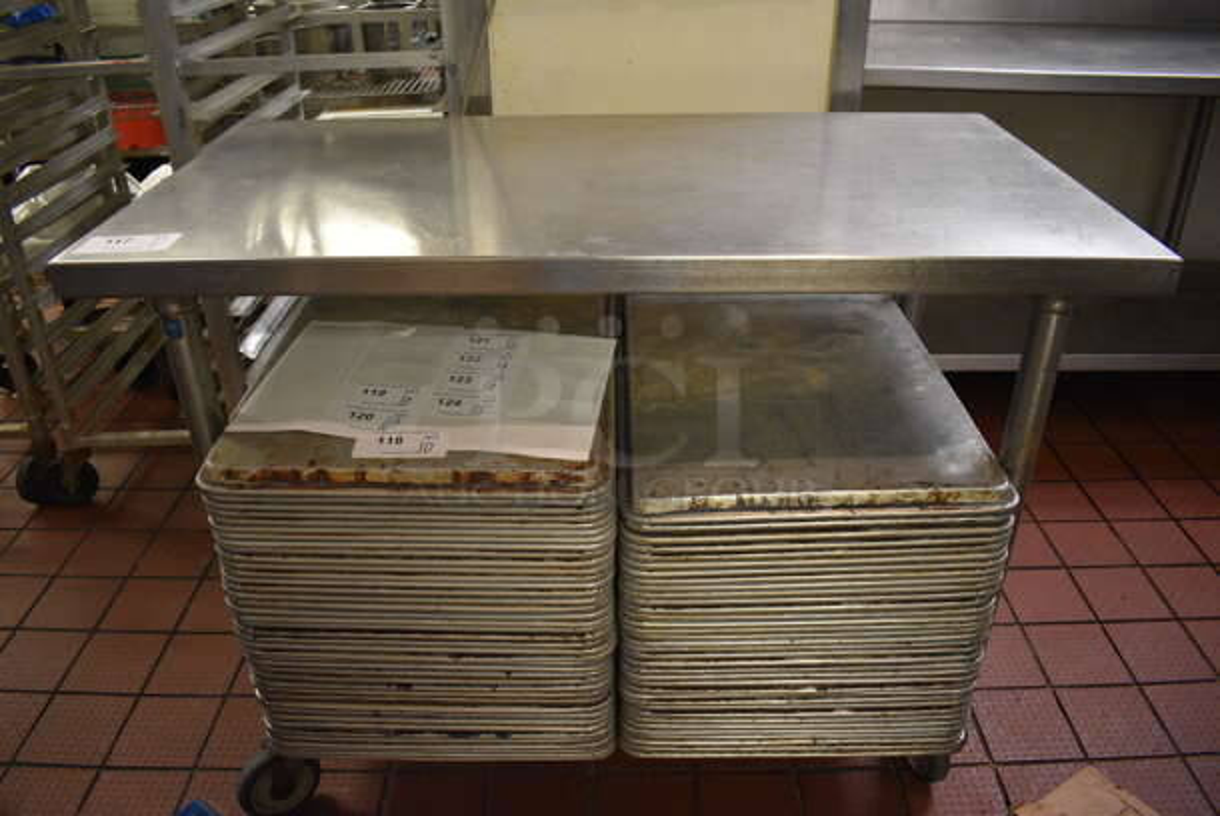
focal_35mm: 27
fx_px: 916
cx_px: 610
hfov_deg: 67.3
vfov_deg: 48.0
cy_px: 408
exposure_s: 1/125
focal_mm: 18
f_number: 3.5
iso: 2200
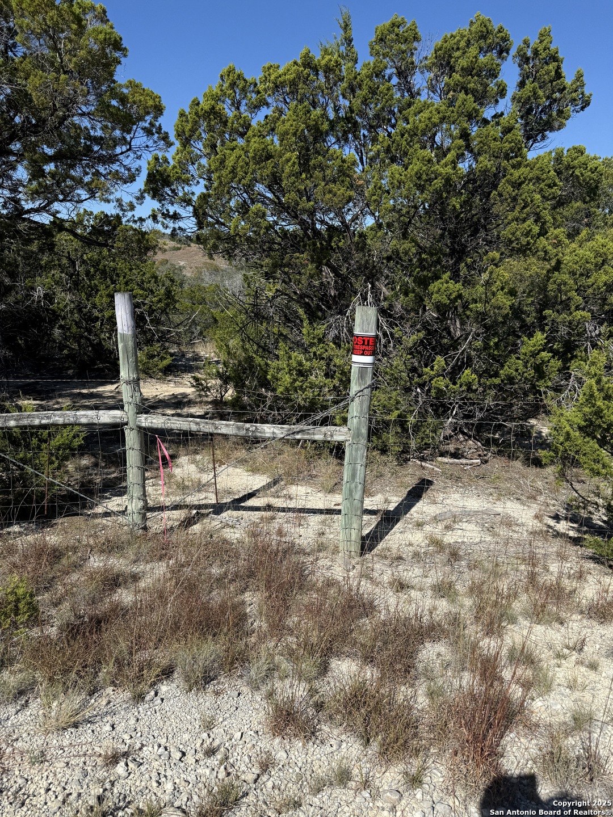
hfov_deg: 56.8
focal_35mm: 24
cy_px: 408
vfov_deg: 71.6
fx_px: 567
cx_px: 306
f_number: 1.78
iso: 80
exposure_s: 1/5714
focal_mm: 6.76
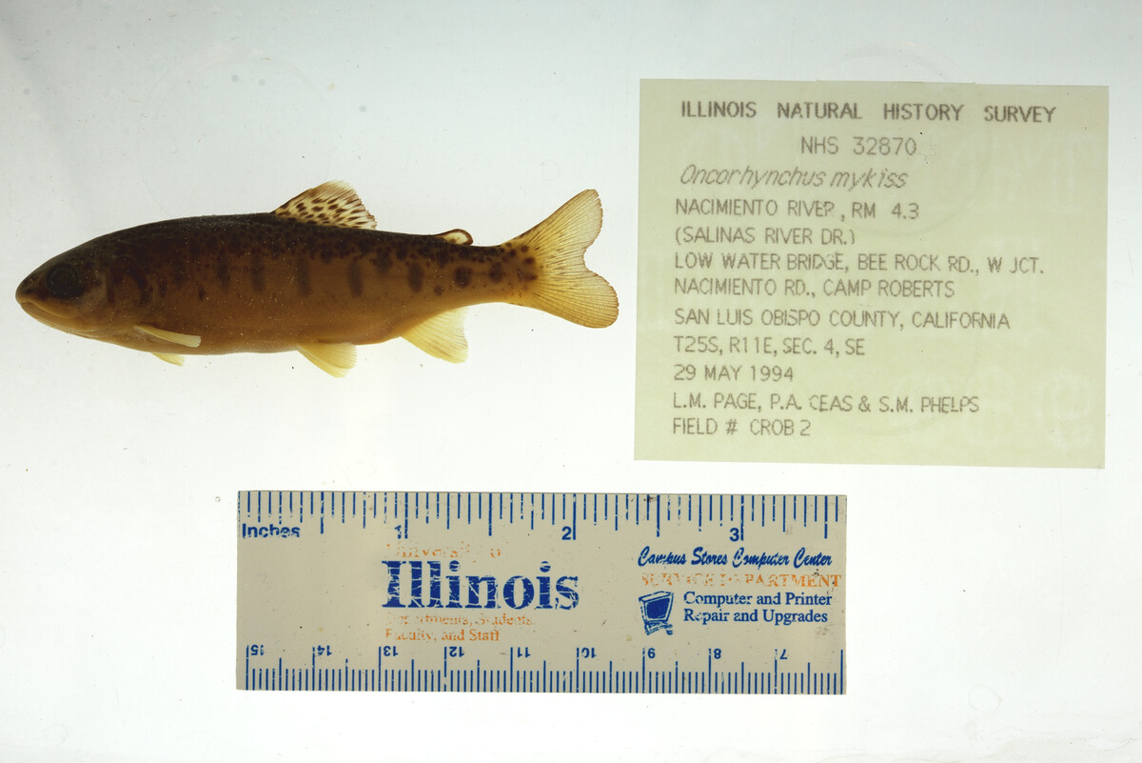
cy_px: 382
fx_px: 1904
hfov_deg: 33.4
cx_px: 571
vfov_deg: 22.6
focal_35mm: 60
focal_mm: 60
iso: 100
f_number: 10
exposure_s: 1/200
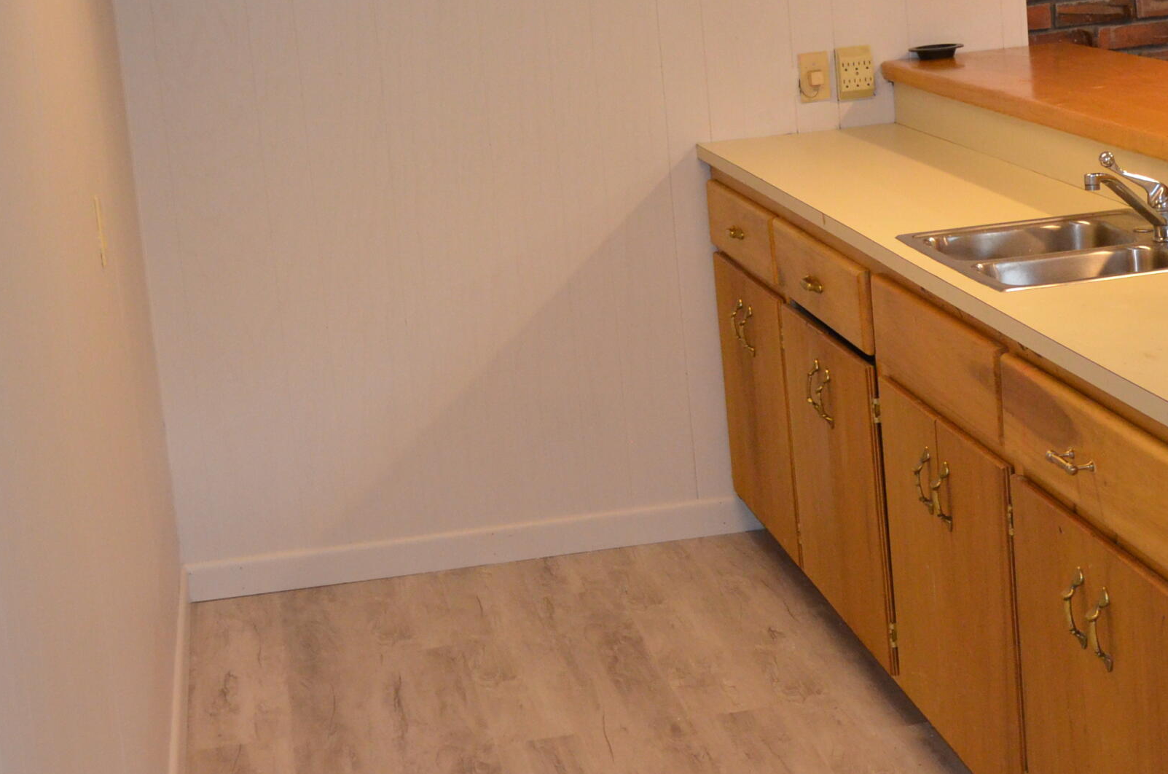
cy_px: 237
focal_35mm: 73
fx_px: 2364
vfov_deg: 18.5
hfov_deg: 27.7
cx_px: 705
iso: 2000
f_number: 4.2
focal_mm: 26
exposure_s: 1/60
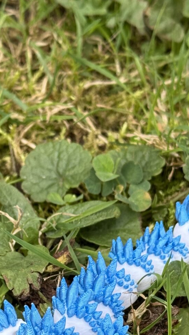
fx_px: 1229
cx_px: 68
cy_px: 295
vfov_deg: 15.4
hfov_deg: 8.8
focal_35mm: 138
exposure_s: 1/810
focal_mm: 6.76
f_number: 1.78
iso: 64
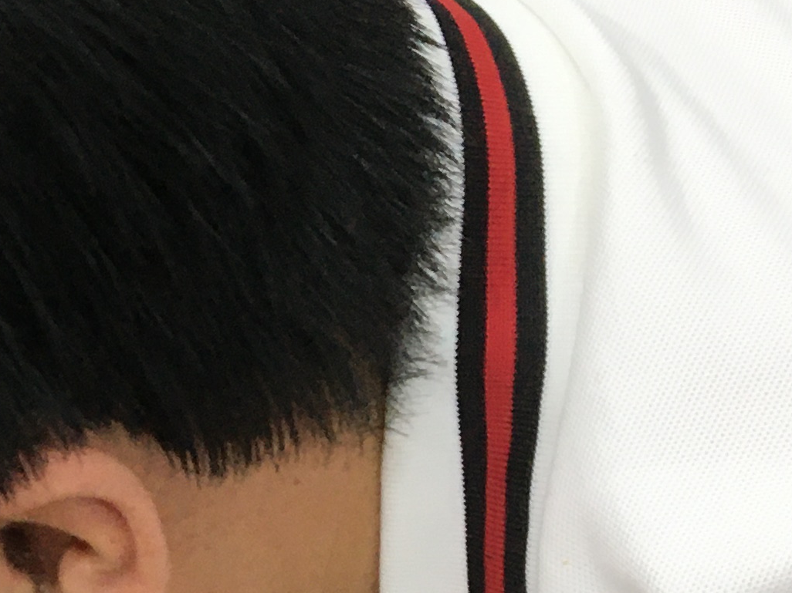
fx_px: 2608
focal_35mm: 114
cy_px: 519
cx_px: -333
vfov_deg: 12.9
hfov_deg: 16.1
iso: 50
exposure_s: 1/33
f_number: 2.2
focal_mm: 4.15
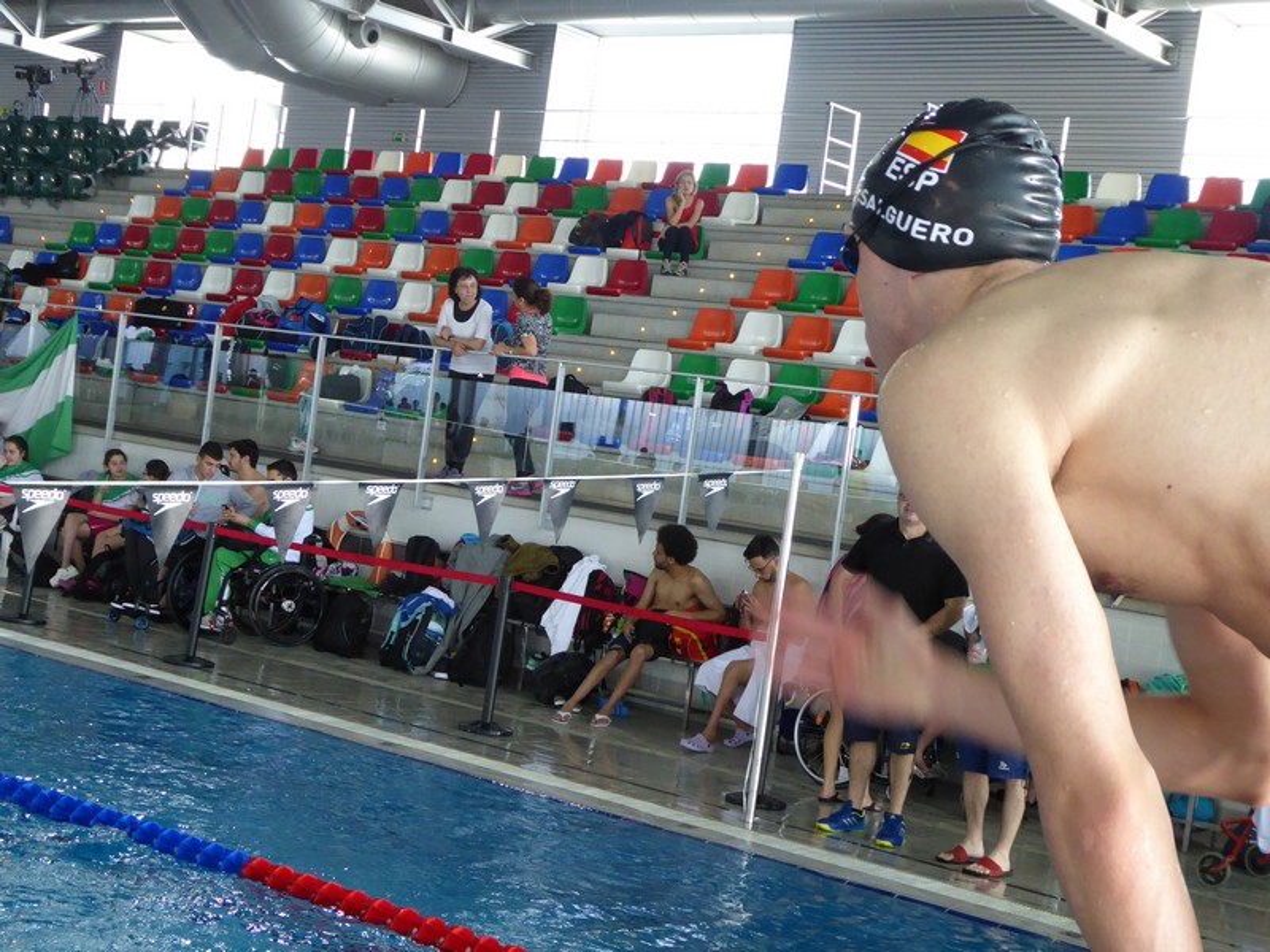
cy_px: 476
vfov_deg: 25.7
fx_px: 2091
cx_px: 635
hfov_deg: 33.8
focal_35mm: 57
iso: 640
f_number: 4.2
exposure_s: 1/60
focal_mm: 10.3
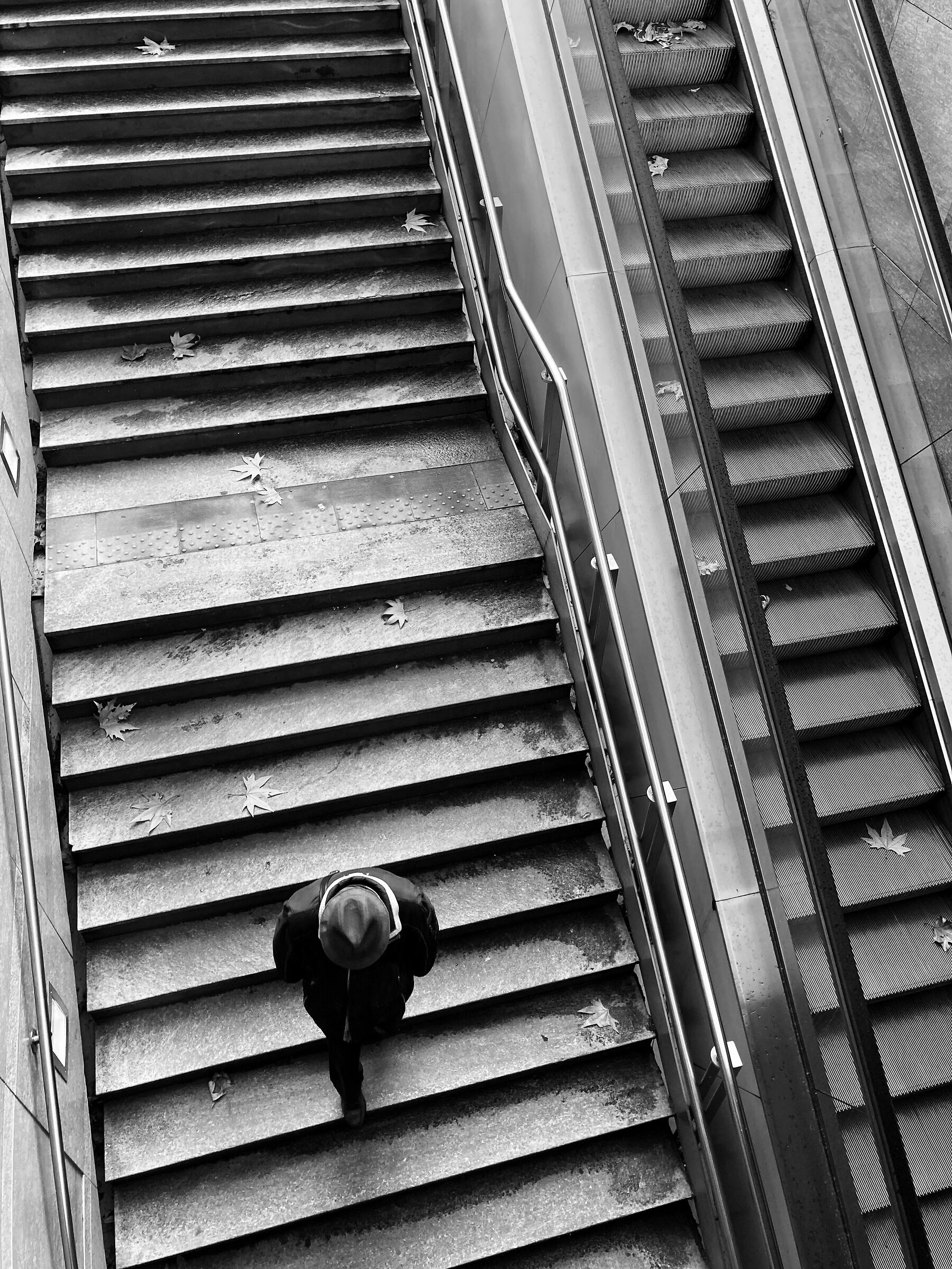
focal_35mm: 28
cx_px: 476
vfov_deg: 63.4
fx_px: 1027
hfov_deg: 49.7
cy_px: 634
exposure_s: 1/121
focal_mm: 3.99
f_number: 1.8
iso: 80
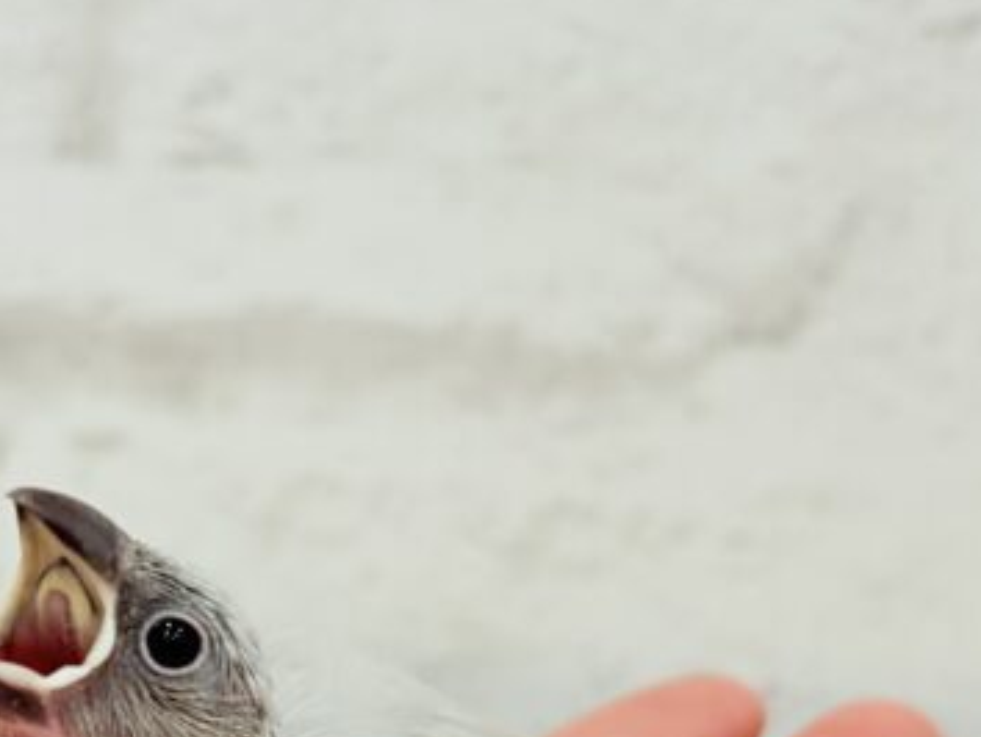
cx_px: 260
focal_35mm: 94
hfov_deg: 20.7
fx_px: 2666
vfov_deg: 15.7
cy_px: 557
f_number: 1.6
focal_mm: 5.96
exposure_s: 1/100
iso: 80
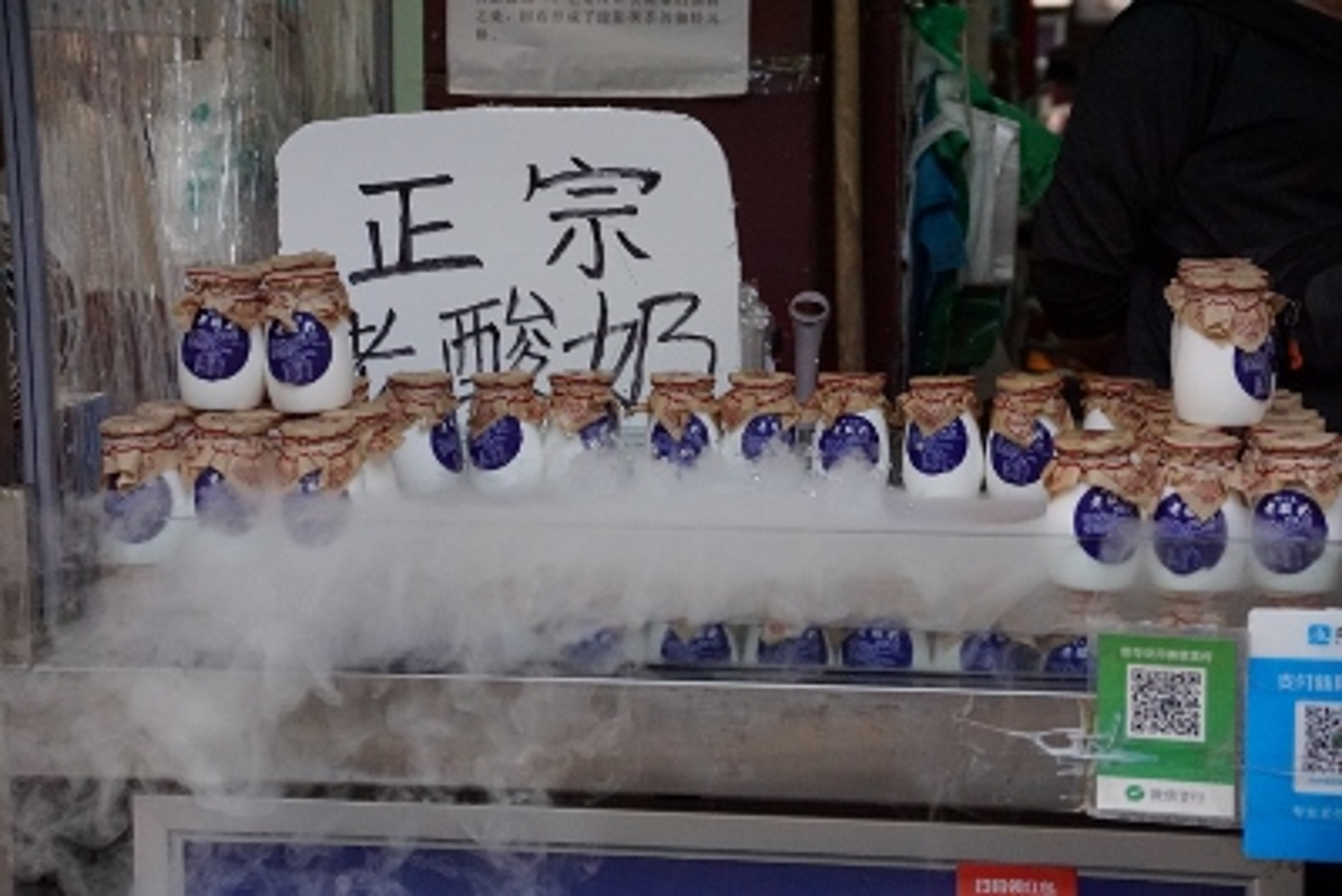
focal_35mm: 75
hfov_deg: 27.0
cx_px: 671
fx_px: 2797
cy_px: 448
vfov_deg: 18.2
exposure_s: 1/2000
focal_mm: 50
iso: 3200
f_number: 5
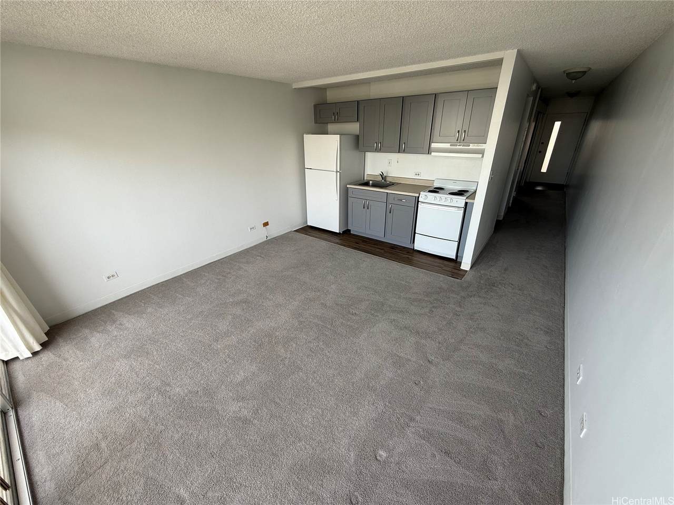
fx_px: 273
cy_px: 252
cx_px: 337
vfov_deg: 85.7
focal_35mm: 14
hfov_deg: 102.1
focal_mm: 2.22
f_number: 2.2
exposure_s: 1/113
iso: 50
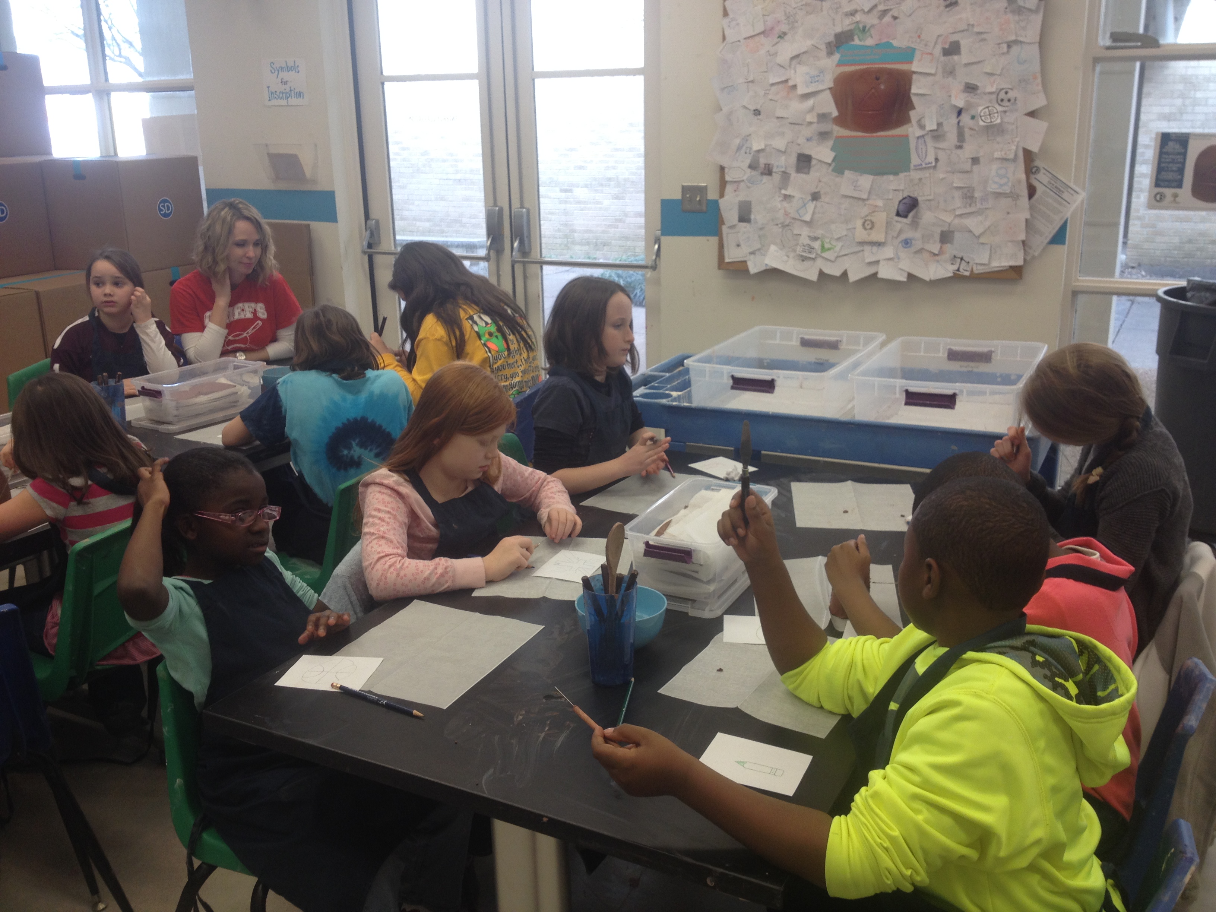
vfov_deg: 40.7
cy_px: 456
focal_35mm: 35
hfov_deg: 52.6
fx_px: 1229
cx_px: 608
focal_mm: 4.28
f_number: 2.4
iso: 50
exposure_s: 1/60
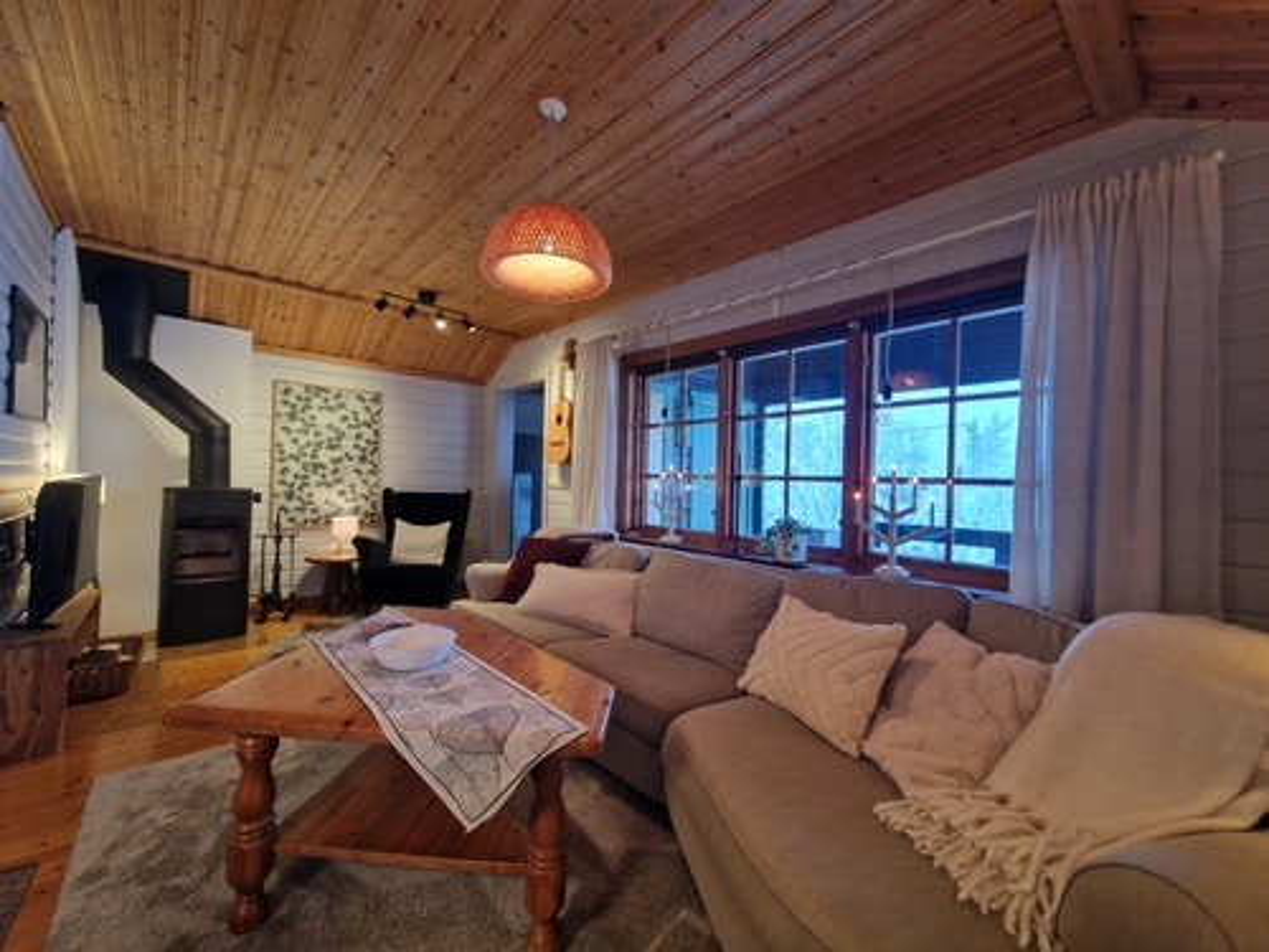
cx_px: 634
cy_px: 476
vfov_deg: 89.9
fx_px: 477
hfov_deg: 106.2
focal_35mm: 13
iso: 400
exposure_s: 1/50
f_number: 2.2
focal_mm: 2.2
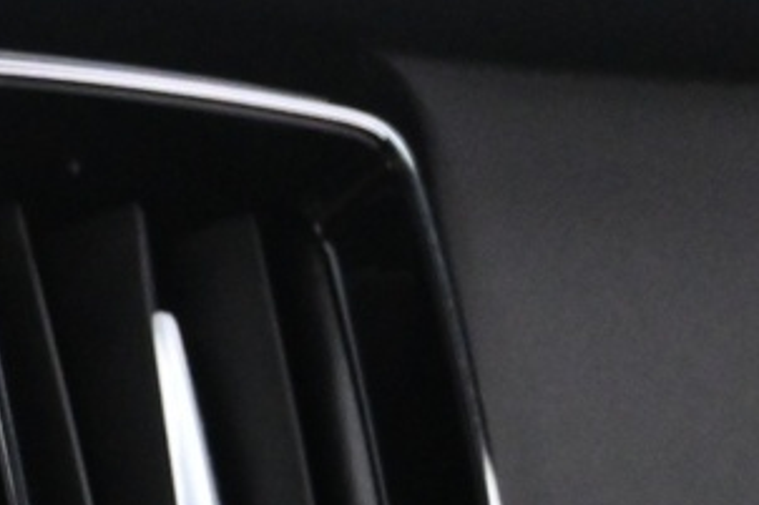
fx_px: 3392
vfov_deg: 8.0
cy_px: 1133
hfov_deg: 11.0
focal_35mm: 161
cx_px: -980
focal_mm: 20
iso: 2500
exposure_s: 1/25
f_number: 3.8
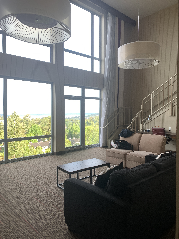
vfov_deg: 67.3
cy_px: 120
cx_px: 90
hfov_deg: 53.1
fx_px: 179
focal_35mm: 26
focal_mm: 4.25
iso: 25
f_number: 1.8
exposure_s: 1/154
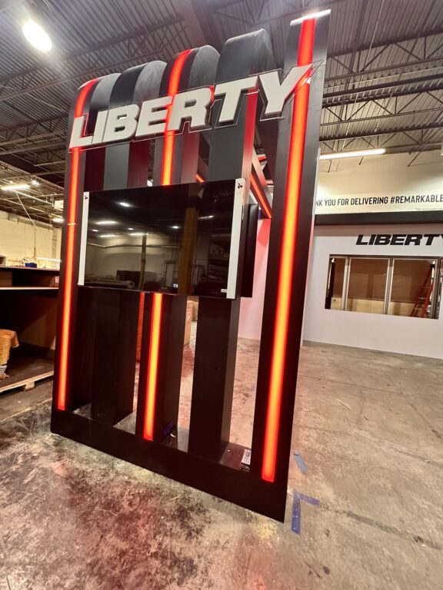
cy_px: 295
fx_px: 239
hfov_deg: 85.7
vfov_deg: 102.1
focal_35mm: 14
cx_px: 222
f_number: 2.2
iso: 320
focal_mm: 2.22
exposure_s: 1/60
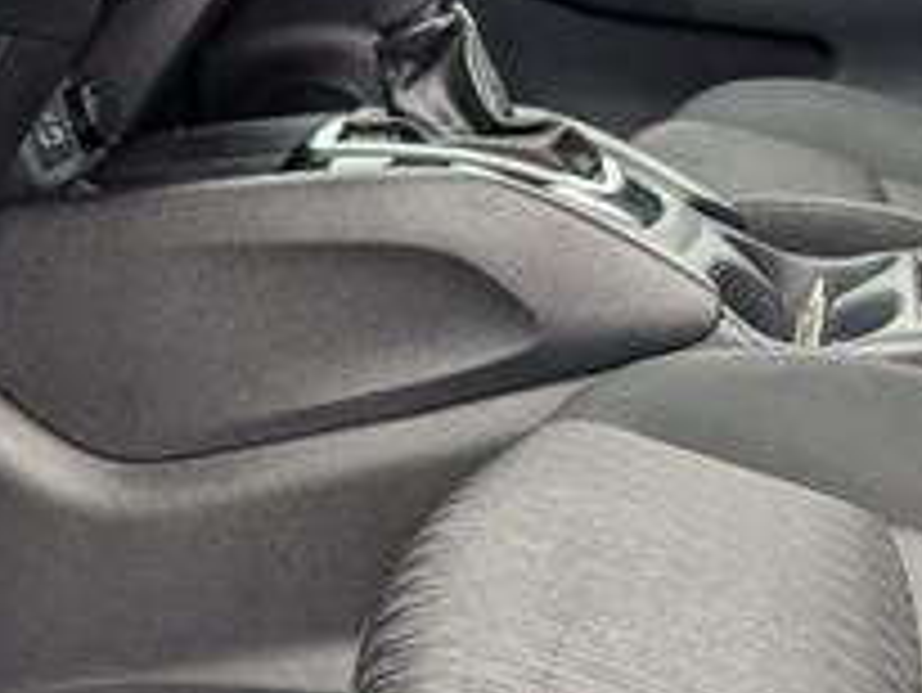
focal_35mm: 75
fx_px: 1999
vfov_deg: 19.3
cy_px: 616
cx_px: 666
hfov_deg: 25.7
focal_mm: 6.9
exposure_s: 1/196
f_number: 1.68
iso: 209
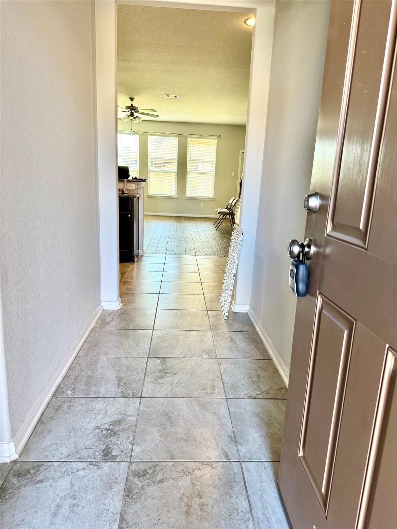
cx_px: 198
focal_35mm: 24
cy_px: 264
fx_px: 367
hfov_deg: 56.8
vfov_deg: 71.6
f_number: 1.78
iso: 160
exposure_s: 1/120
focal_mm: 6.76
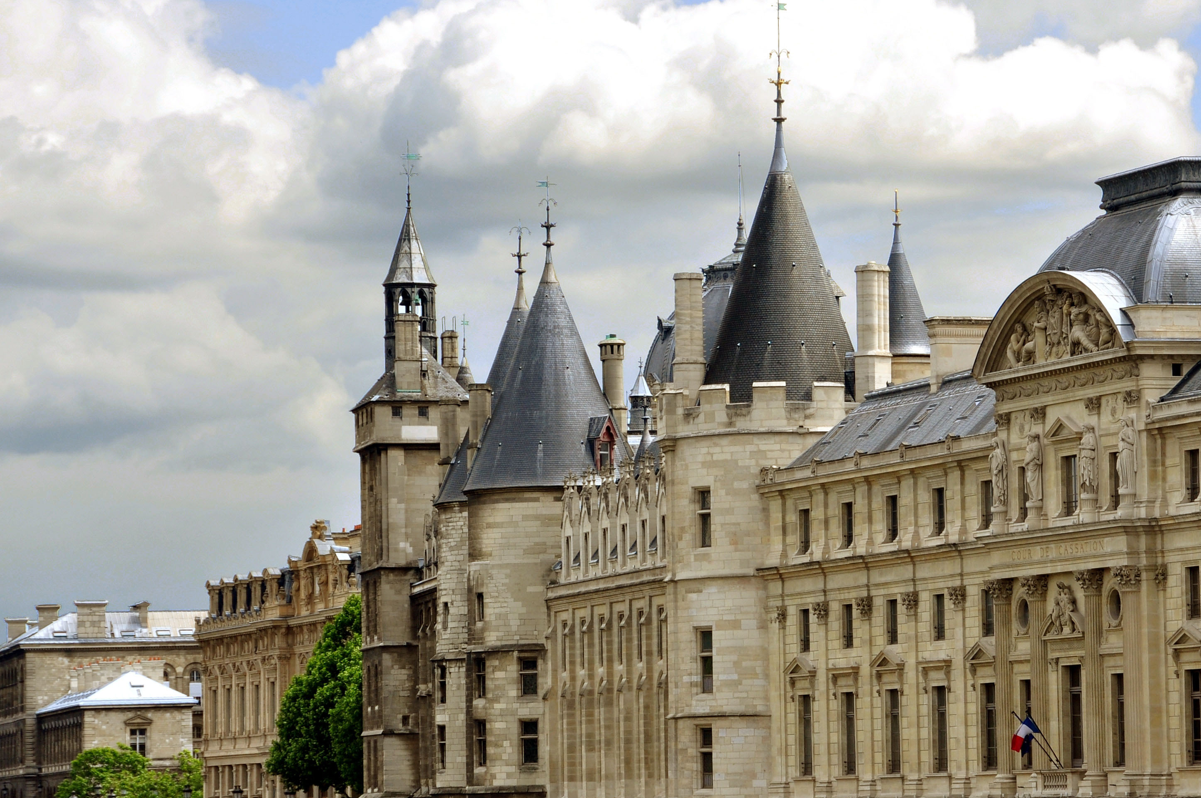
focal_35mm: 167
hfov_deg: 12.3
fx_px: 5556
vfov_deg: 8.2
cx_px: 767
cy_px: 478
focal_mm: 75
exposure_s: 1/320
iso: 200
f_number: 10
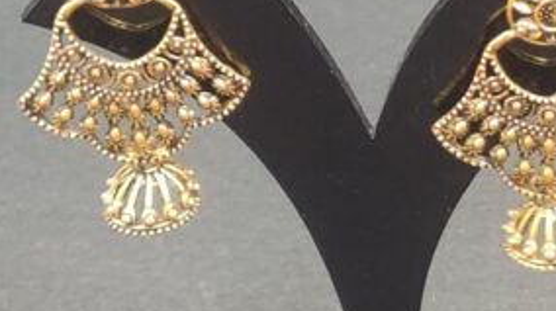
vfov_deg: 14.5
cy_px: 133
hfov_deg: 25.5
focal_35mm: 83
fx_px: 1222
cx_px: 366
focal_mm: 4.75
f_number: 1.75
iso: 3200
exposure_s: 1/17
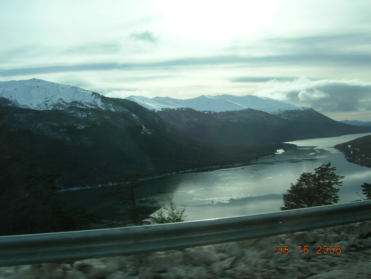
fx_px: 375
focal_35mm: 35
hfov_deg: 52.6
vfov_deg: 40.7
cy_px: 140
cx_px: 186
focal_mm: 5.8
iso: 50
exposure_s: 1/347
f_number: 5.6
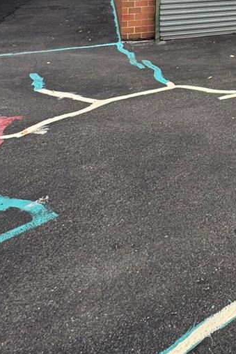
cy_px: -79
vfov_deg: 34.6
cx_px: 298
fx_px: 432
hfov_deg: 26.4
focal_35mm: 44
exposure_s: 1/186
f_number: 2.2
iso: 40
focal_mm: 2.22
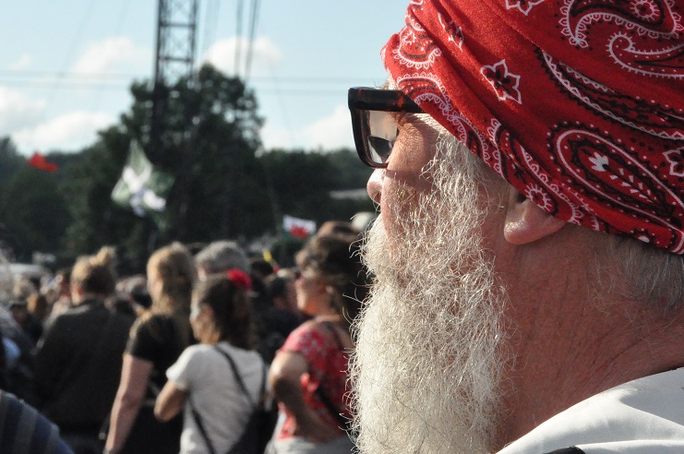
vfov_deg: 8.4
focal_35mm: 163
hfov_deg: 12.6
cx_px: 404
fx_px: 3088
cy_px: 147
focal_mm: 75
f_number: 18
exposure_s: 1/1250
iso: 3200
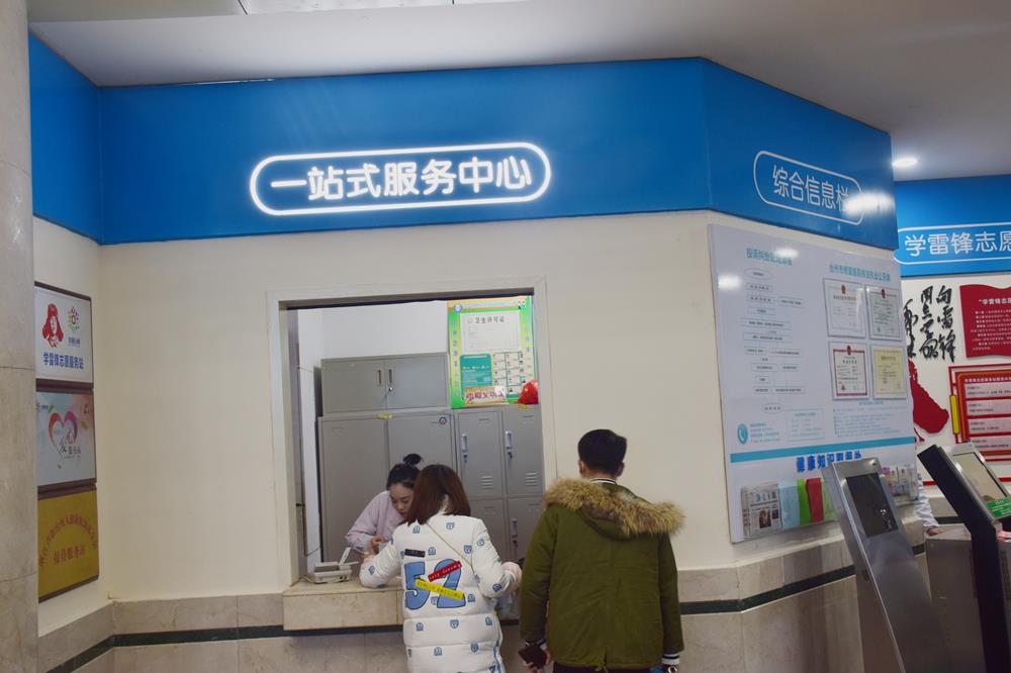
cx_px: 506
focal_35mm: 36
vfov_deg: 36.8
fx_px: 1011
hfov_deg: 53.1
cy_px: 336
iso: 400
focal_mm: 24
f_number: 7.1
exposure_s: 1/30
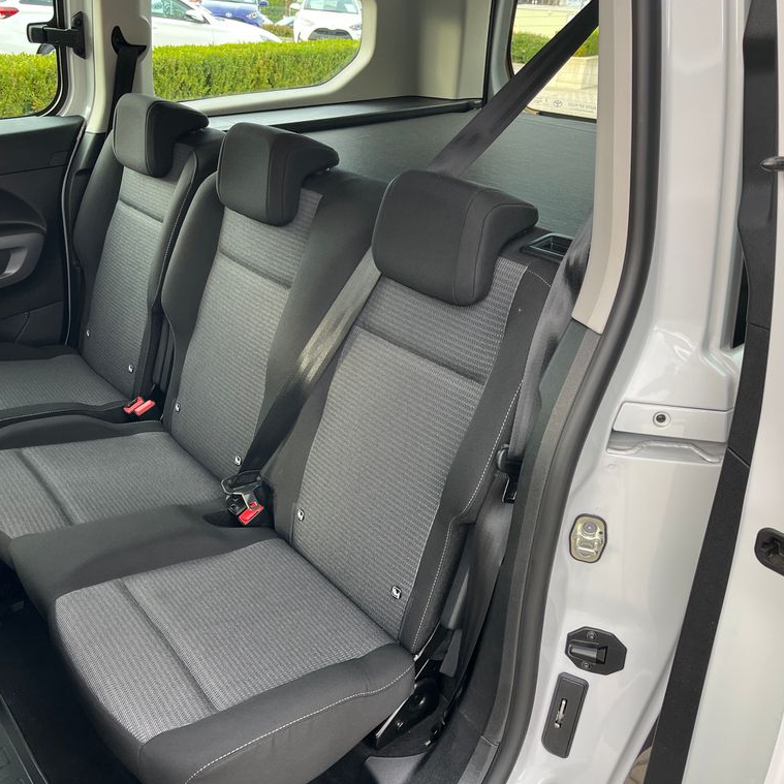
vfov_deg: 52.5
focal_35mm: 31
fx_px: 794
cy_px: 390
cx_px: 319
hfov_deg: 52.2
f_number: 1.6
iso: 80
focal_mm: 5.1
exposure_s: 1/121
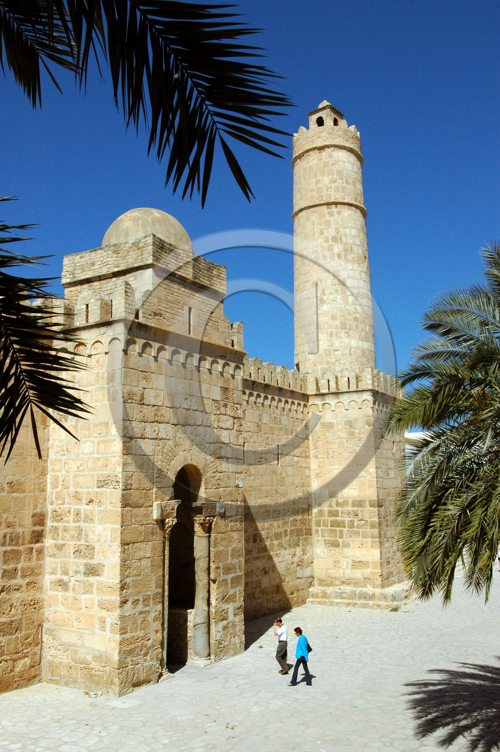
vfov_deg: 57.3
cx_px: 250
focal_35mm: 33
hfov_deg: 39.9
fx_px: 689
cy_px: 376
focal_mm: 22
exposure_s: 1/640
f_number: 13
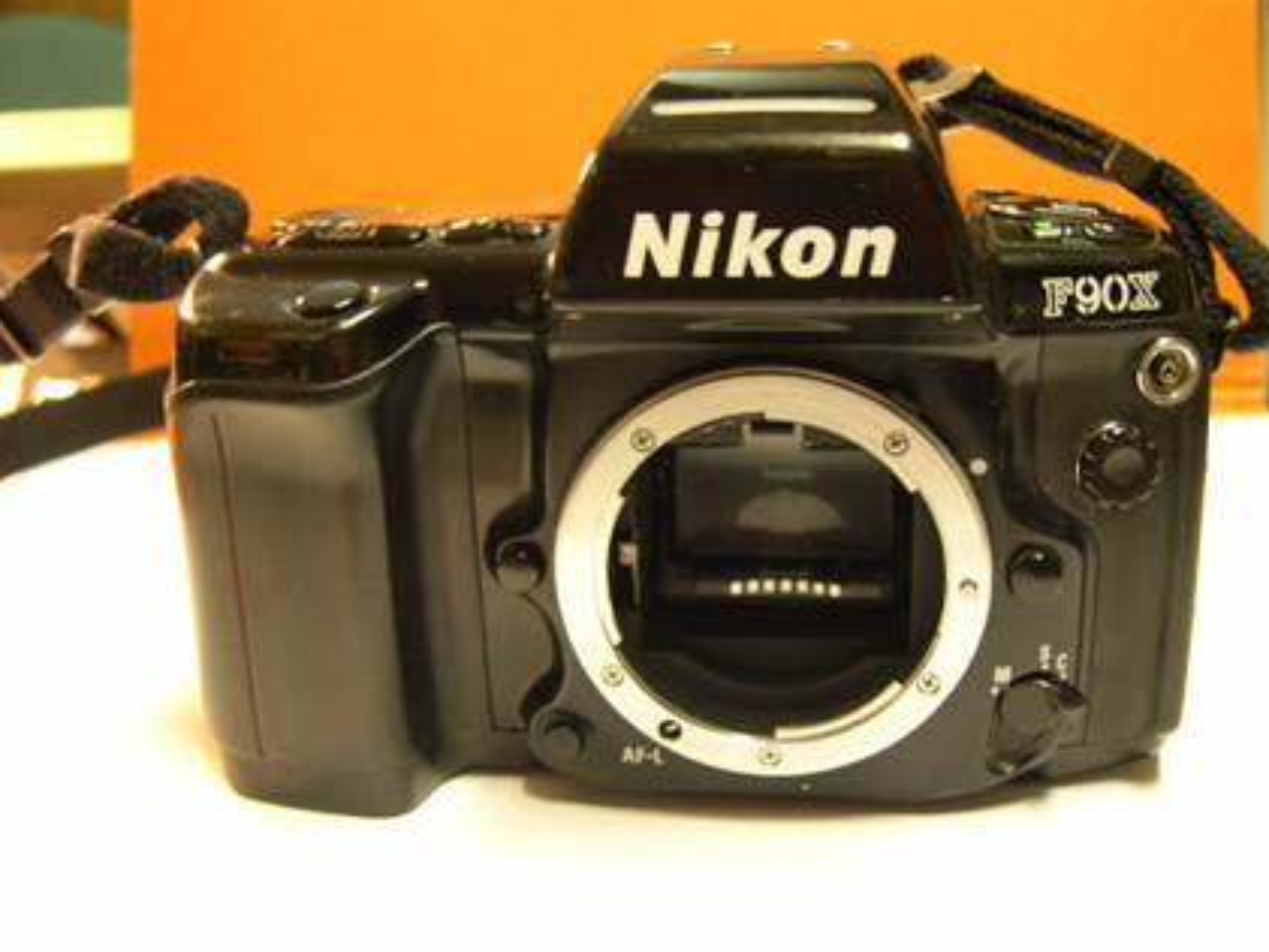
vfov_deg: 36.0
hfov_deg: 46.8
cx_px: 665
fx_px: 1467
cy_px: 491
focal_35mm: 40
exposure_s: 1/4.6
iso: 173
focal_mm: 8
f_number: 2.8
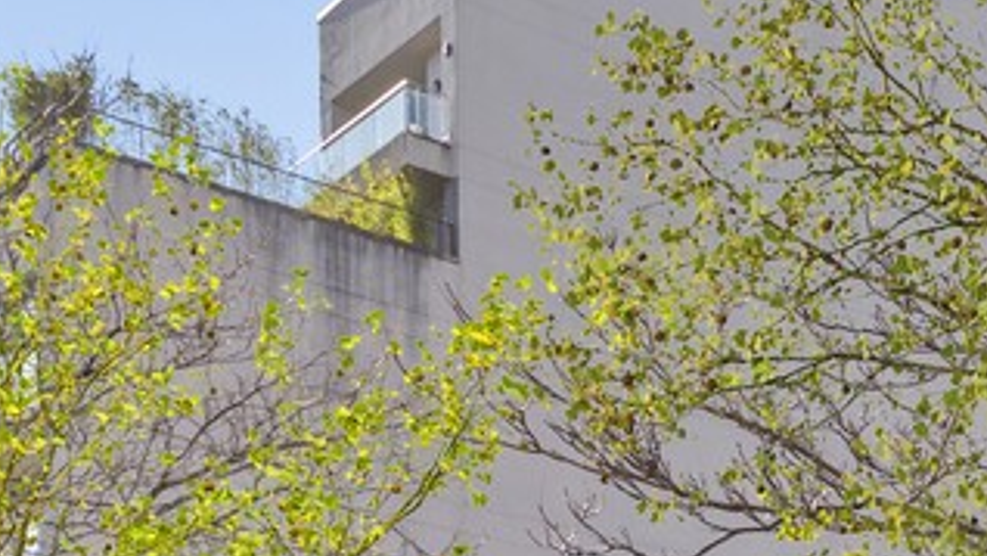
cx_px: 2135
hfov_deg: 16.9
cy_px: 1180
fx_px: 2068
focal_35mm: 79
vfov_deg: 12.9
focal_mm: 16
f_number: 11
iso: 320
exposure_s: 1/100
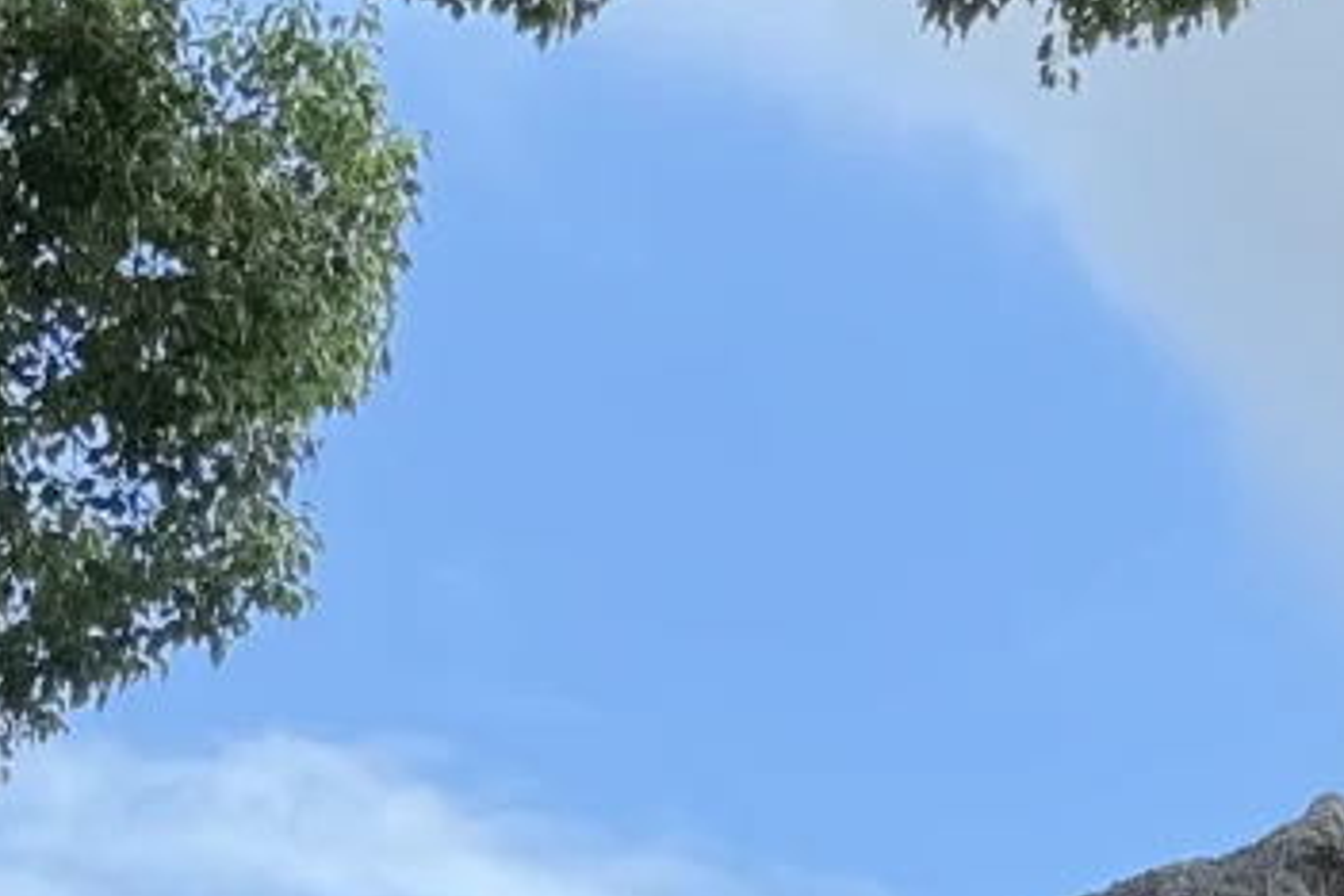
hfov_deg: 10.0
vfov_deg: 6.6
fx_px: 7653
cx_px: 1137
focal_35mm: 205
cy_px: 1447
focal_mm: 6.76
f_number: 1.78
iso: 100
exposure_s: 1/409
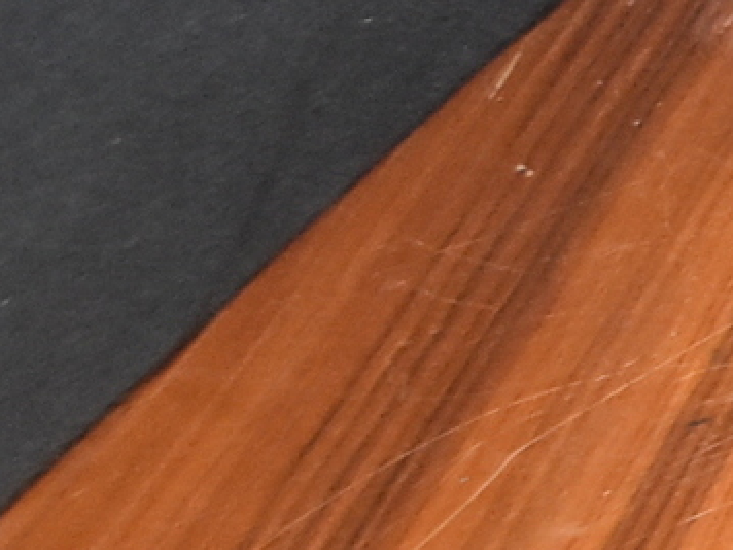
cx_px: 2045
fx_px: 4299
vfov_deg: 7.3
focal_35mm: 203
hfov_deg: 8.5
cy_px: 353
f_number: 3.8
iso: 3200
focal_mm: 20
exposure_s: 1/60
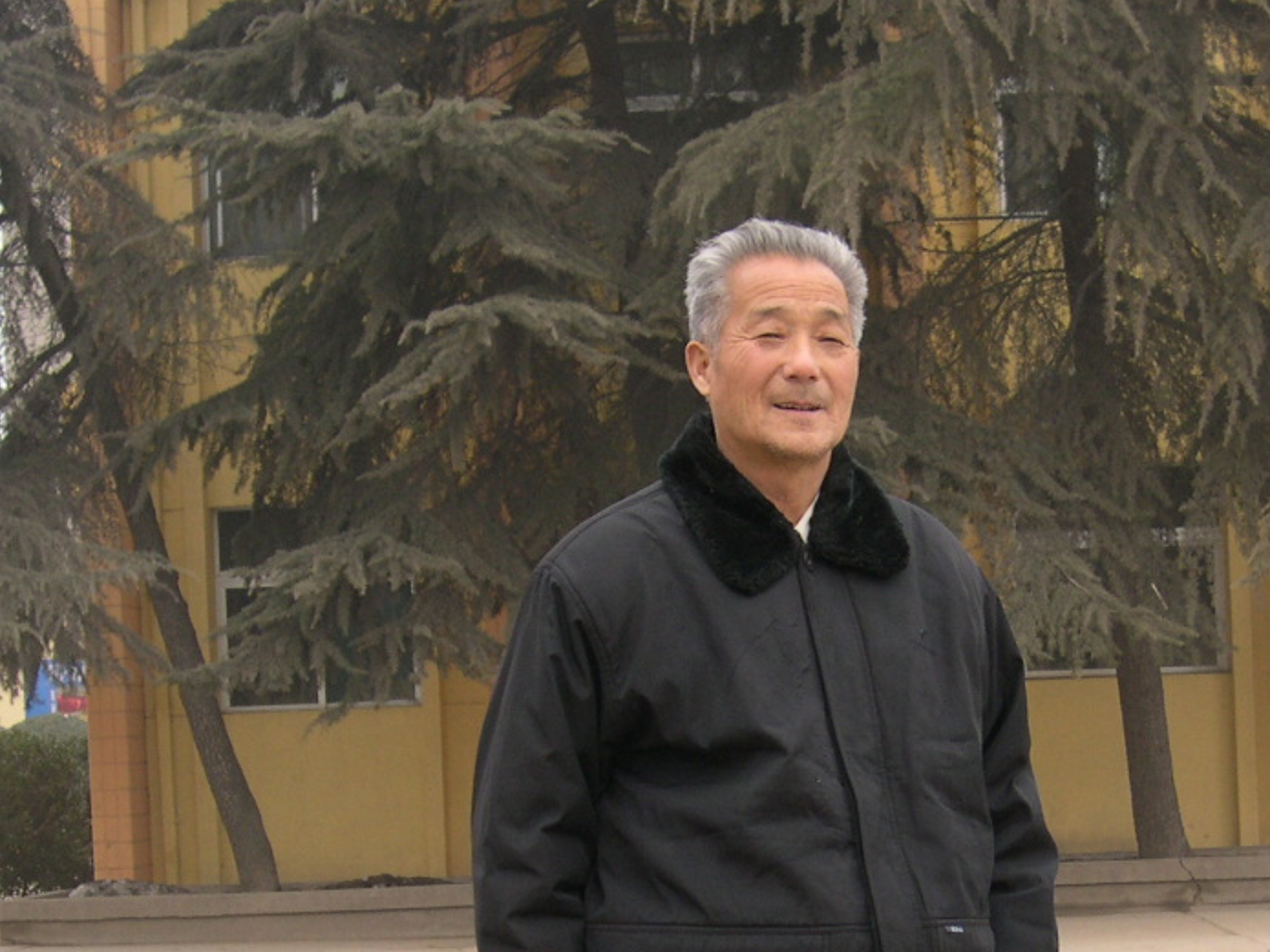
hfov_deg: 27.7
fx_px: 2568
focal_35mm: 70
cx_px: 735
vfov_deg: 20.7
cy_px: 802
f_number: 2.8
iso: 100
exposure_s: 1/342
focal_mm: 8
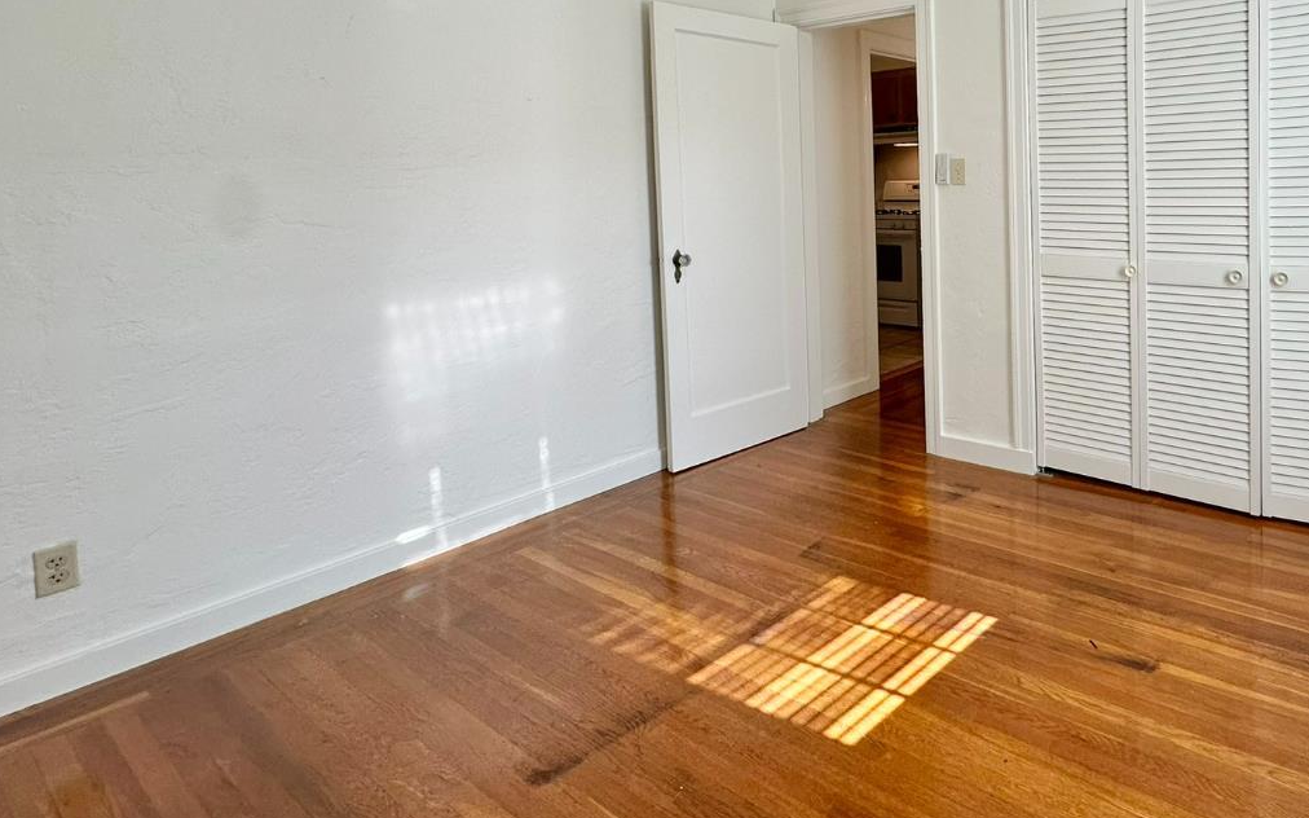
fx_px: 785
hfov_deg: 74.6
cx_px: 964
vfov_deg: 53.1
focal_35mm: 22
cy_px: 228
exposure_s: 1/120
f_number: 2.2
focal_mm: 2.22
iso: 80
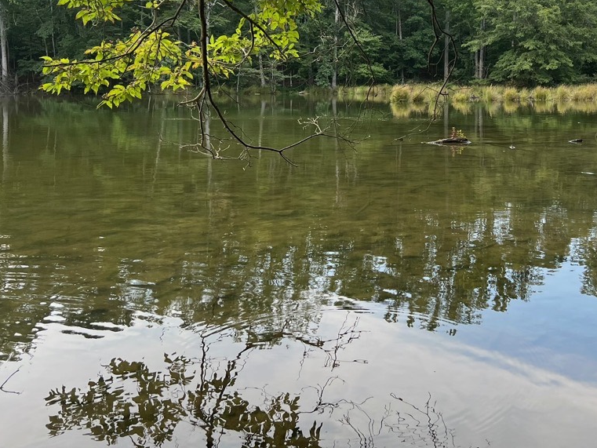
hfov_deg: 45.2
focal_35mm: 41
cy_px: 123
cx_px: 392
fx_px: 707
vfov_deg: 34.5
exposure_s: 1/458
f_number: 1.5
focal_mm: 5.7
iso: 50
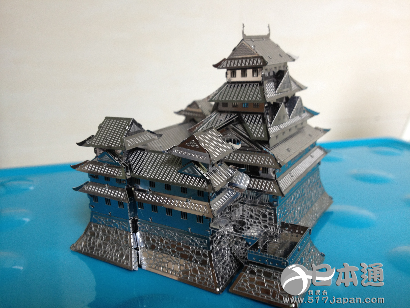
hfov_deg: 52.6
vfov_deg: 40.7
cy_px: 154
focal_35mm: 35
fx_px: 415
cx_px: 205
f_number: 2.4
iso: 50
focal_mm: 4.28
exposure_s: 1/20
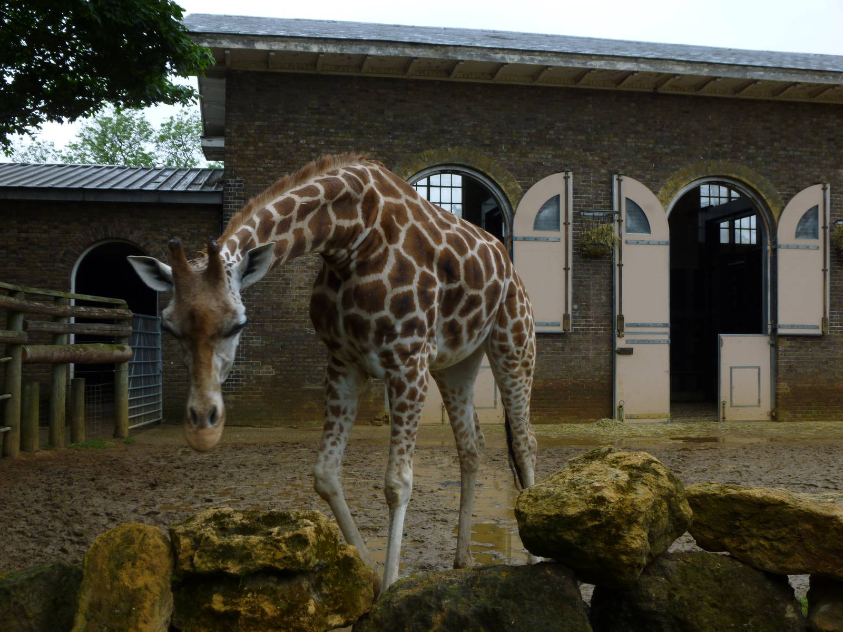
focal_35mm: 39
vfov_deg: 36.8
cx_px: 422
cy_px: 316
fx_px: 950
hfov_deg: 47.9
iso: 100
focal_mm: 6.9
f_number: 3.7
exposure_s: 1/80
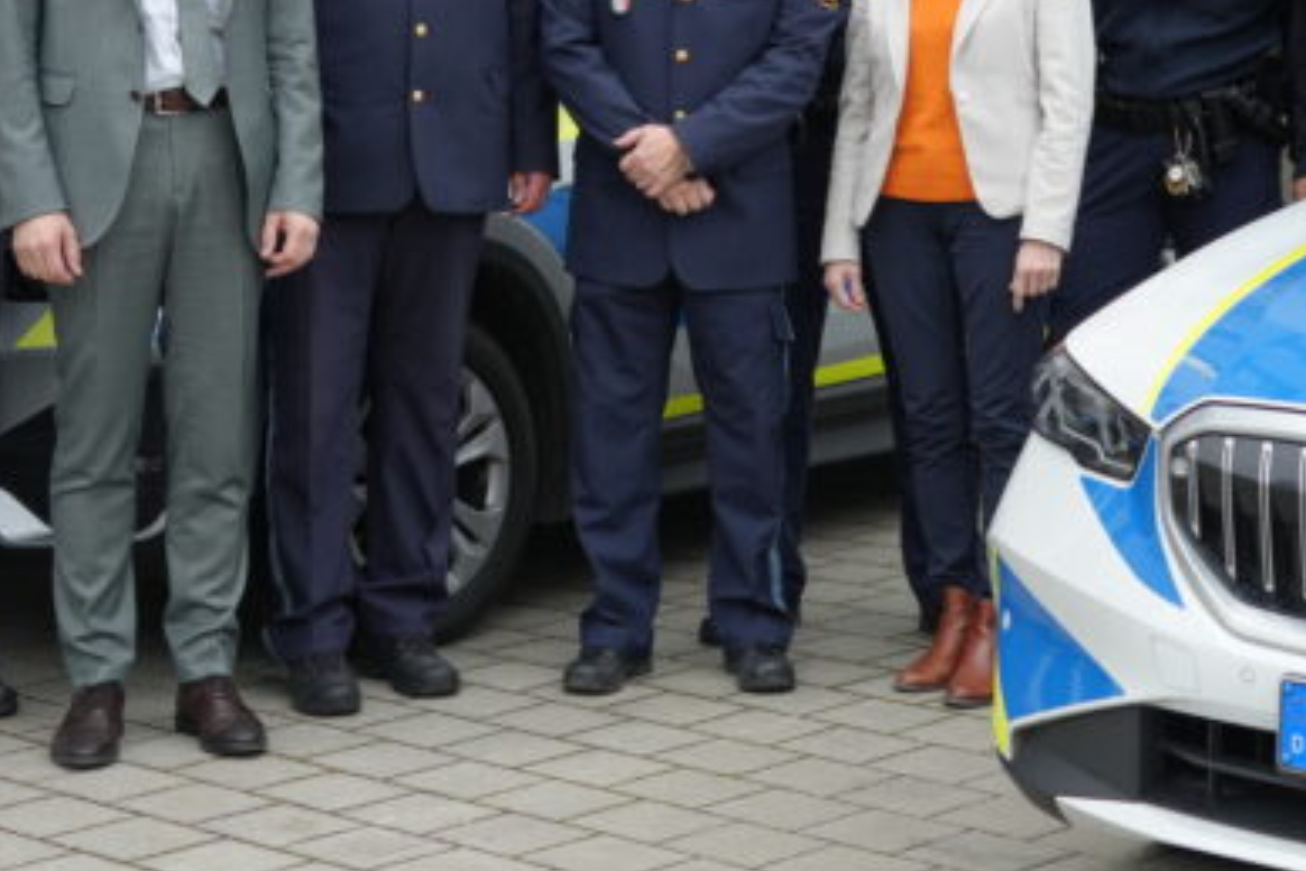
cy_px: 118
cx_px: 771
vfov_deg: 14.6
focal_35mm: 93
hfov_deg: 21.9
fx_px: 3375
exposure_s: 1/160
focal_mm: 47
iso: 800
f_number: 4.5
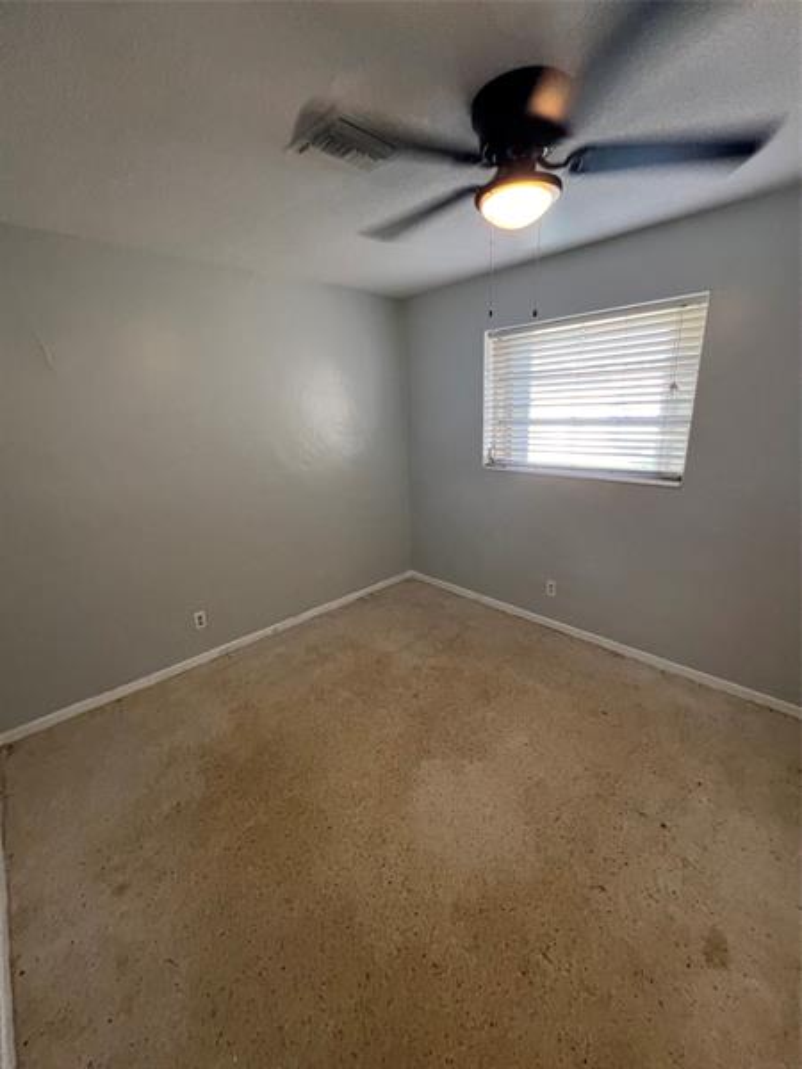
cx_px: 401
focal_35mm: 13
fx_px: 402
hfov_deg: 89.9
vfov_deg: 106.2
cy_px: 534
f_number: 1.8
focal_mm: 1.57
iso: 160
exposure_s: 1/60
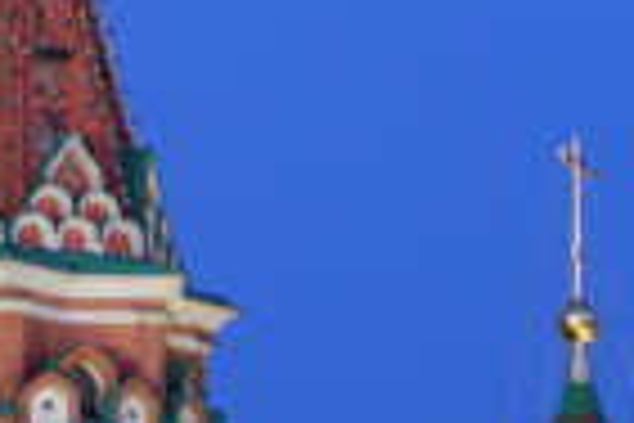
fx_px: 8734
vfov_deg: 2.8
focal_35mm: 496
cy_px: 612
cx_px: -85
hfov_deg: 4.1
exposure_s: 1/5
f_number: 5.8
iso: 400
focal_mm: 70
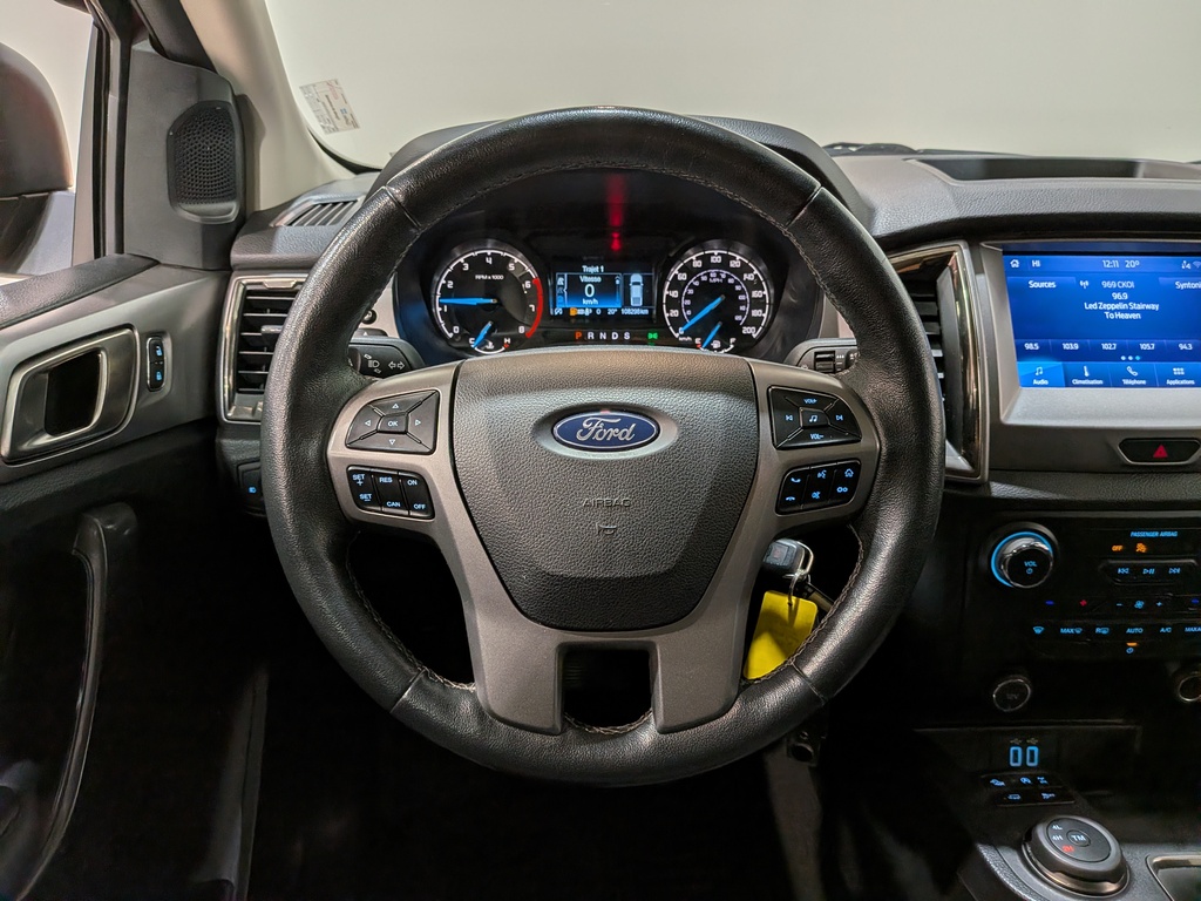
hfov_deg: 71.6
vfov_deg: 56.8
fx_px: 833
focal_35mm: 24
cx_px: 600
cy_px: 450
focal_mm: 4.53
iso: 27
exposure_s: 1/133
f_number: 1.7
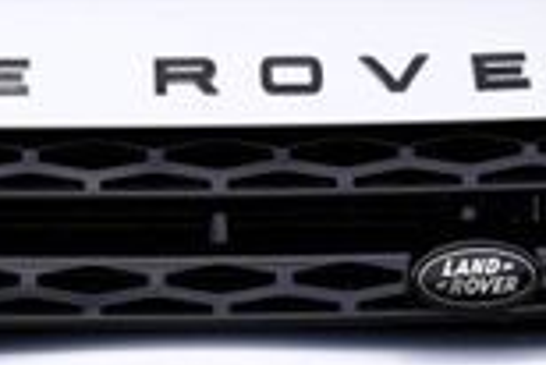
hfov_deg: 8.8
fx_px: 3522
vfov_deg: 5.9
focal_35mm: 232
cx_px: 128
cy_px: 128
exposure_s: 1/125
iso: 100
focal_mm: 35
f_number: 9
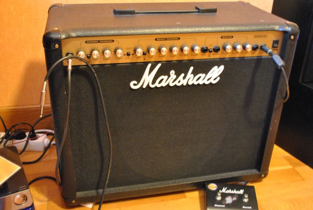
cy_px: 105
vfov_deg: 34.4
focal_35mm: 39
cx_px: 156
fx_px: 340
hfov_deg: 49.5
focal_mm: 26
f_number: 4.2
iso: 1600
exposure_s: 1/2.5
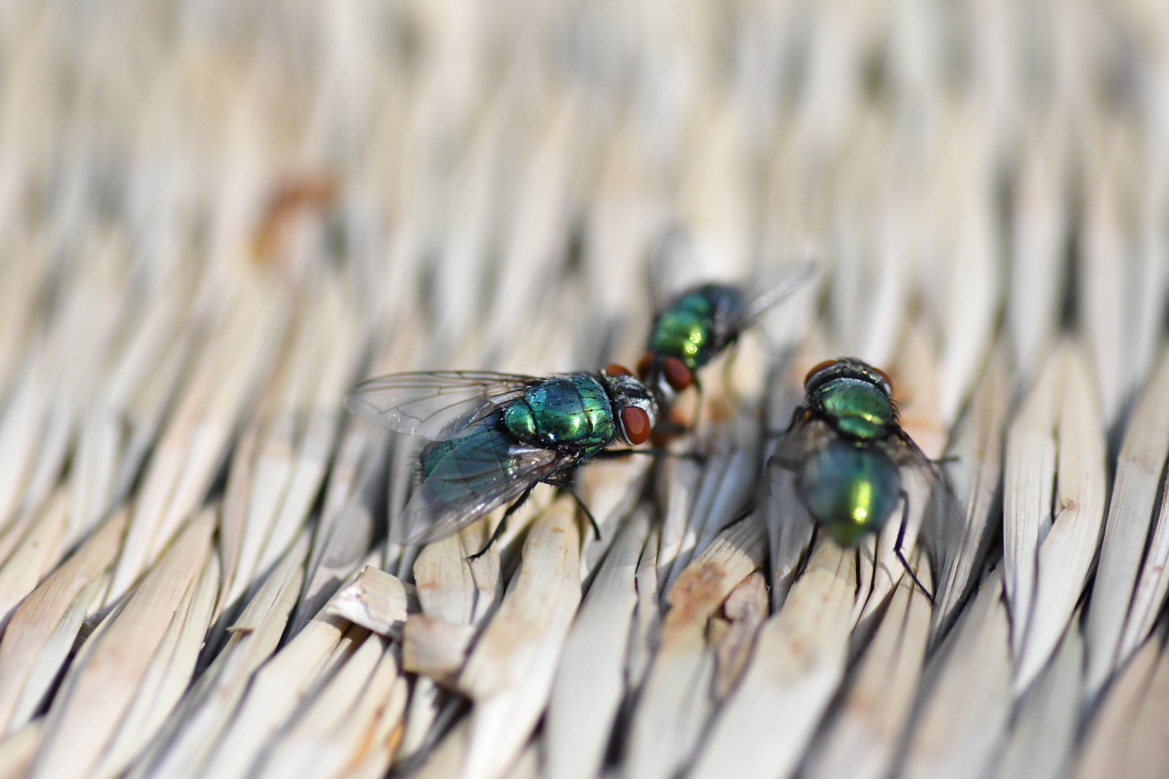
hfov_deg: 13.7
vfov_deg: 9.1
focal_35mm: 150
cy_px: 390
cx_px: 584
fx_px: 4870
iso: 2500
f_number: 5
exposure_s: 1/5000
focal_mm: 100
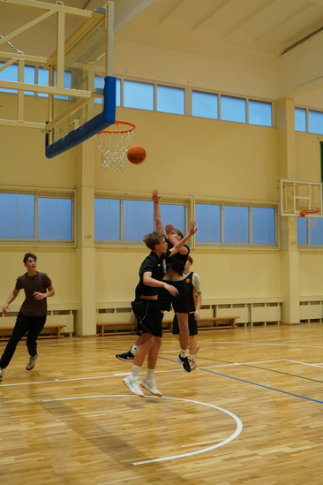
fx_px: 565
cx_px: 162
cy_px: 242
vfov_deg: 46.4
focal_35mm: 42
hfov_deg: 31.9
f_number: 4
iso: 1250
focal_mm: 28
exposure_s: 1/160
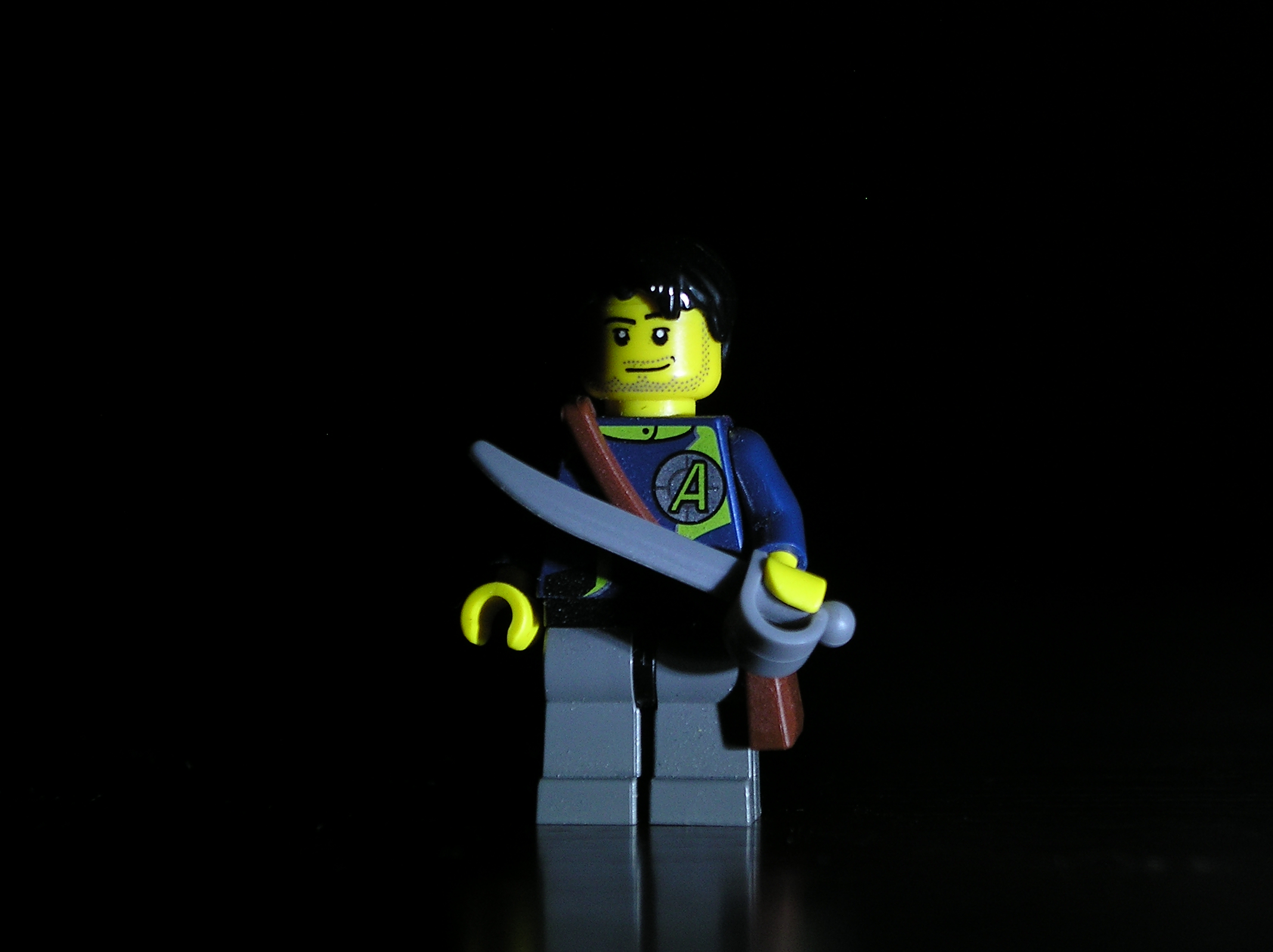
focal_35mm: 105
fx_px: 3859
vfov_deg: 14.1
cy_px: 473
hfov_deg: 18.7
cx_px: 662
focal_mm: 20.4
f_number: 3.8
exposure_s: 1/75
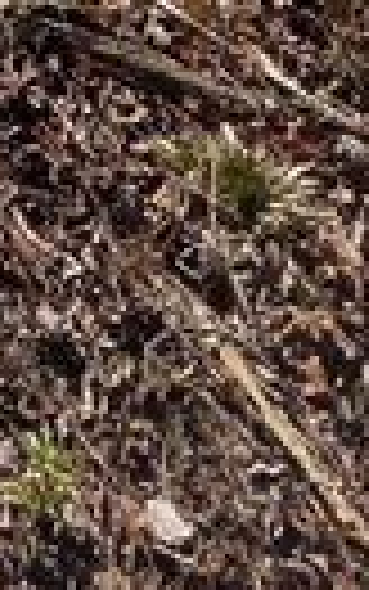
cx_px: -261
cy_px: -885
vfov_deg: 14.5
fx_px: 1125
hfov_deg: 16.2
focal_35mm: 70
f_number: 1.8
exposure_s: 1/2421
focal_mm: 1.57
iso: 32
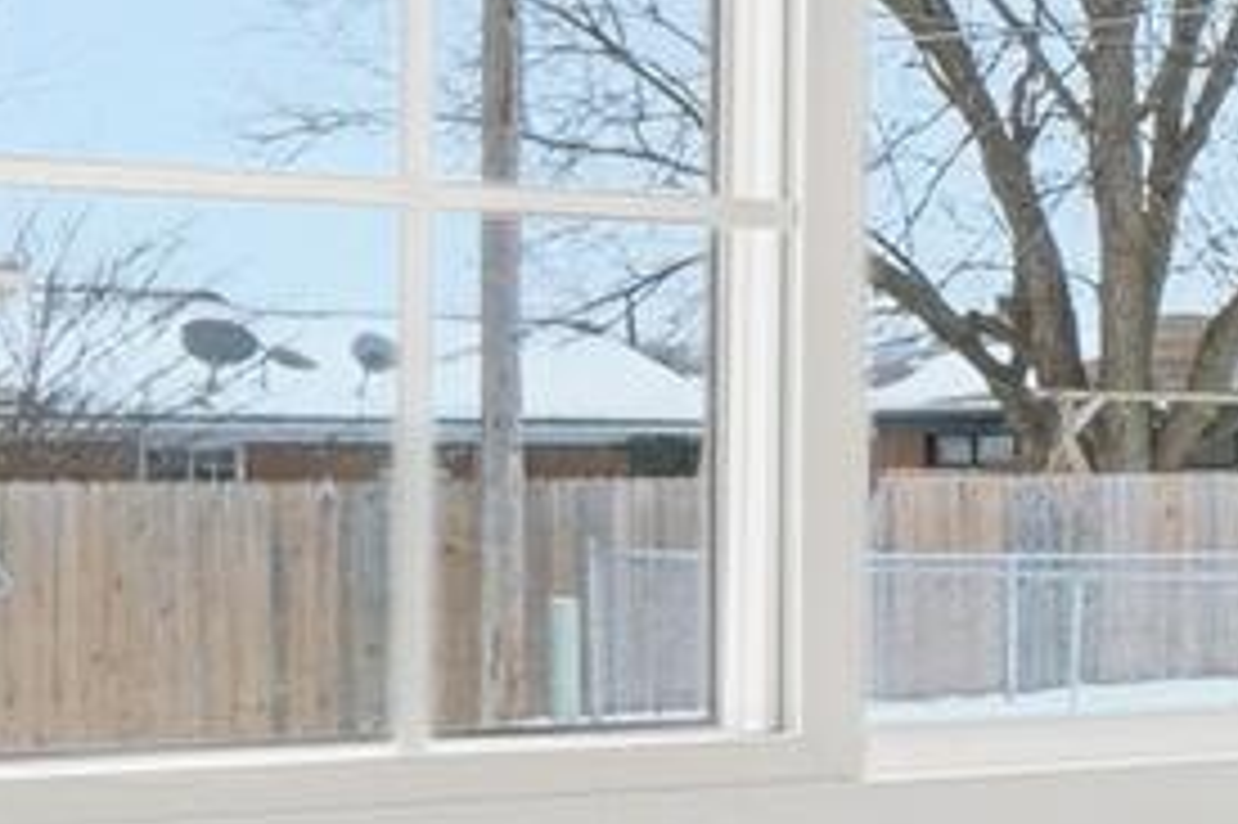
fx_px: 3746
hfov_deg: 13.6
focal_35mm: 109
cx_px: 2967
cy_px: 466
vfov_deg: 12.5
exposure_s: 1/640
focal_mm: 10
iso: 100
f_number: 4
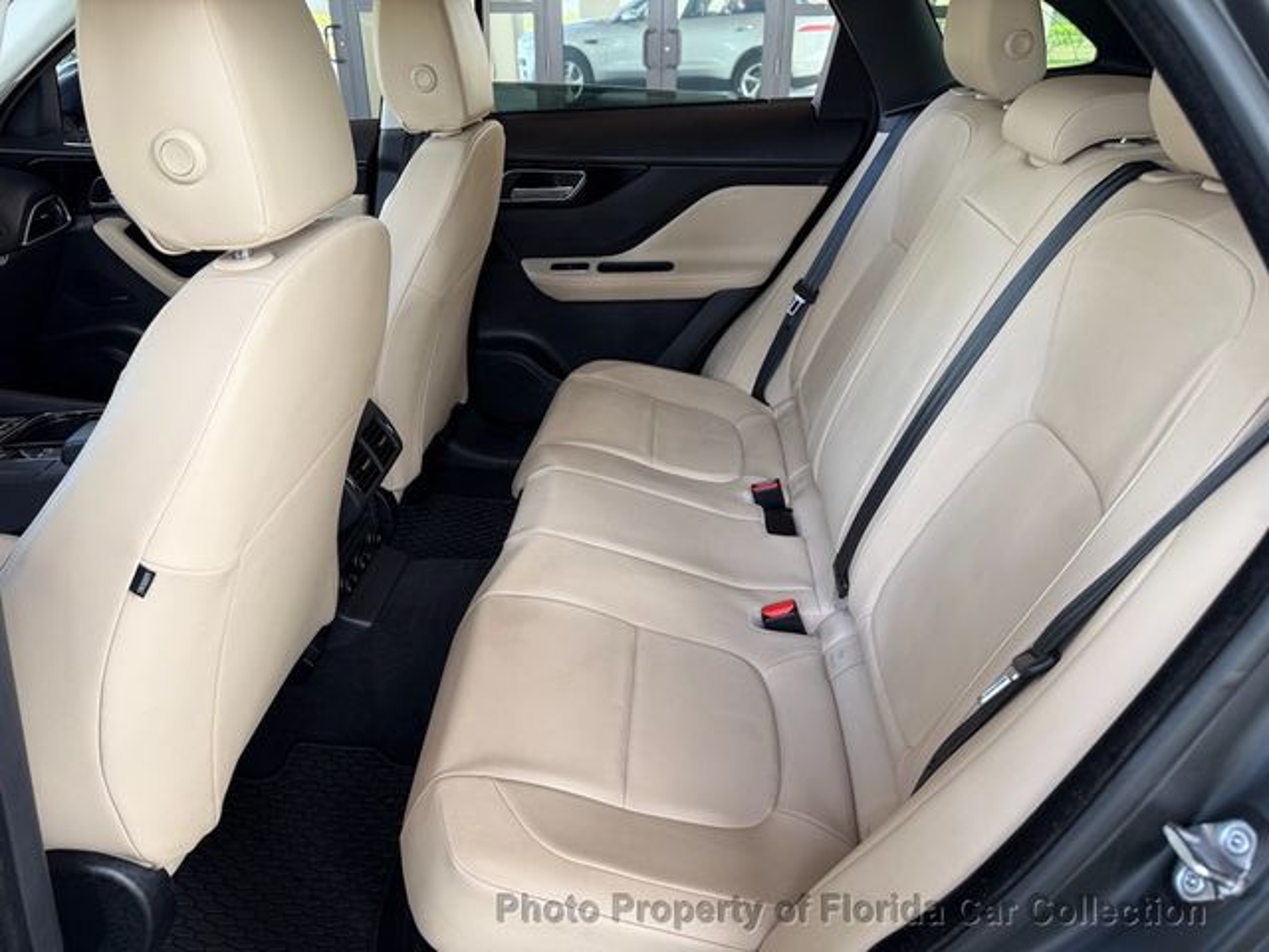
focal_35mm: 24
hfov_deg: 71.6
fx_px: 880
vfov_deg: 56.8
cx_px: 634
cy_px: 476
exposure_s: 1/140
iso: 50
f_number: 1.78
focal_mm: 6.76
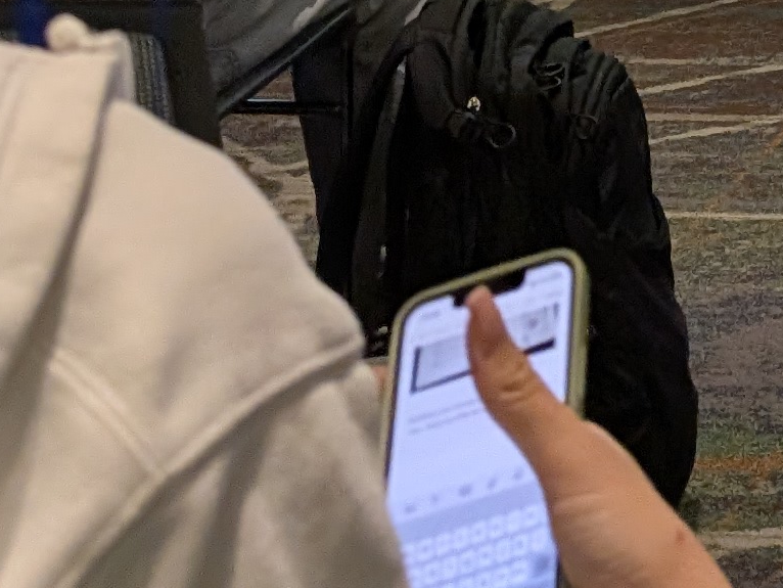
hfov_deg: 14.1
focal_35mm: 128
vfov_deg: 8.6
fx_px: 2896
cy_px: -1416
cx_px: 1296
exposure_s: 1/131
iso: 731
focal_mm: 6.9
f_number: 1.68
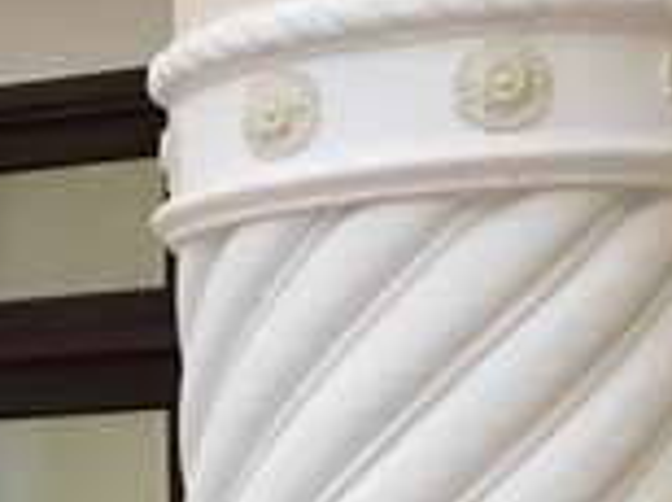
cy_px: 733
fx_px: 2927
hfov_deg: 11.5
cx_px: -772
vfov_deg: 9.5
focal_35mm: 151
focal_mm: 4.15
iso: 125
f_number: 2.2
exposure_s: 1/30
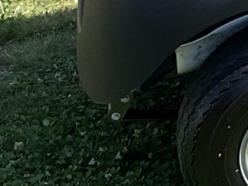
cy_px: -185
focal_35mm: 183
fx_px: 1310
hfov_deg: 9.2
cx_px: 671
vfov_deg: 7.8
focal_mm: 3
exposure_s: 1/666
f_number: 1.8
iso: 16
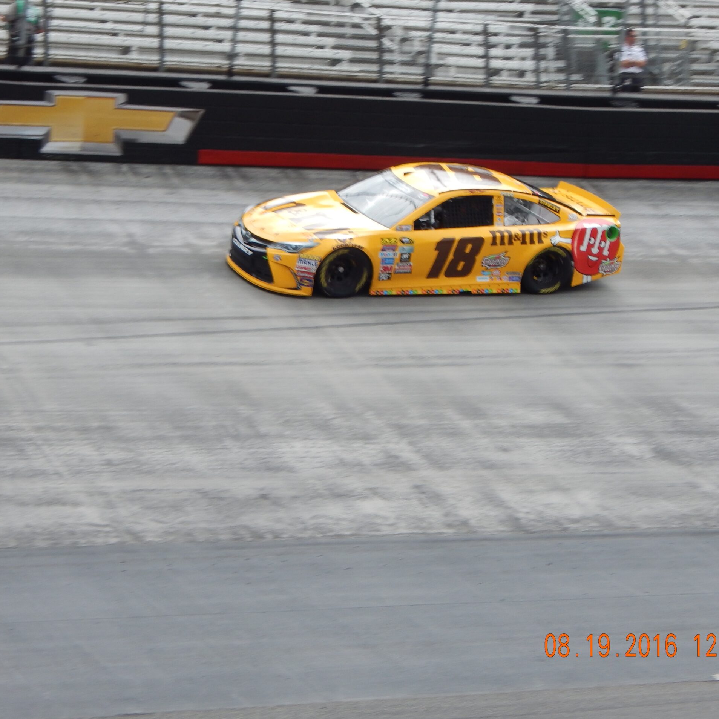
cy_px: 359
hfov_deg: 19.5
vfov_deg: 19.5
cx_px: 359
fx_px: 2091
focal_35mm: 89
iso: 125
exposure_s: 1/500
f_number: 4.2
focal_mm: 13.5
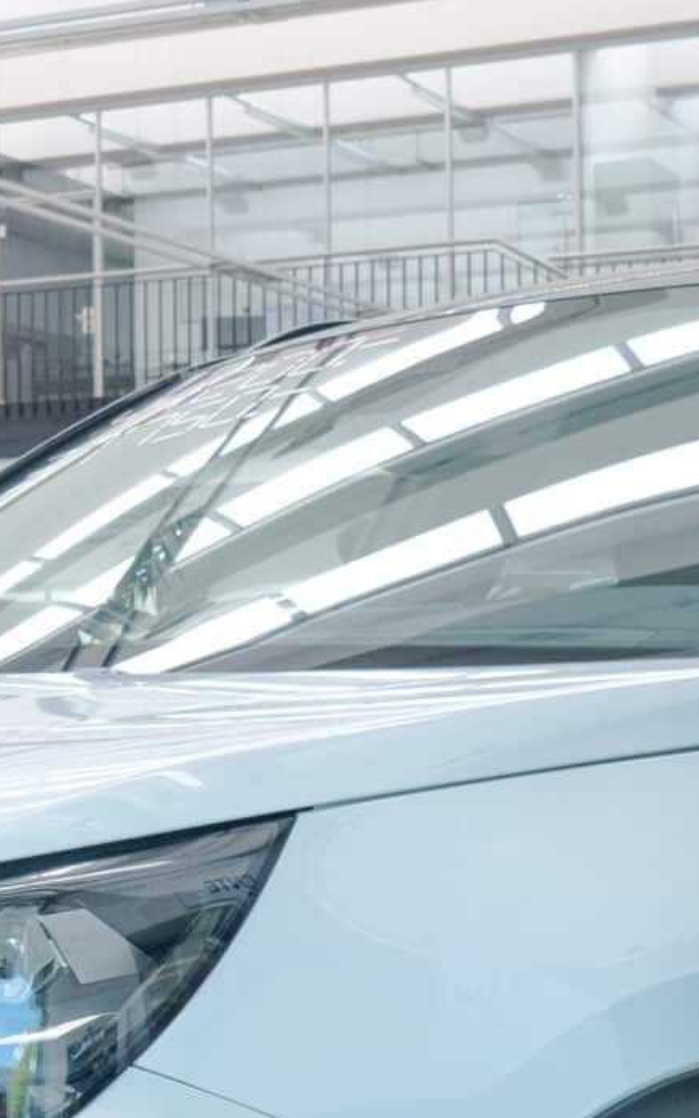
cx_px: -672
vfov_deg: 20.6
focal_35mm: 101
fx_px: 3078
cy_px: 664
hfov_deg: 11.7
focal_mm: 12
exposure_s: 1/80
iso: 200
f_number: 4.5
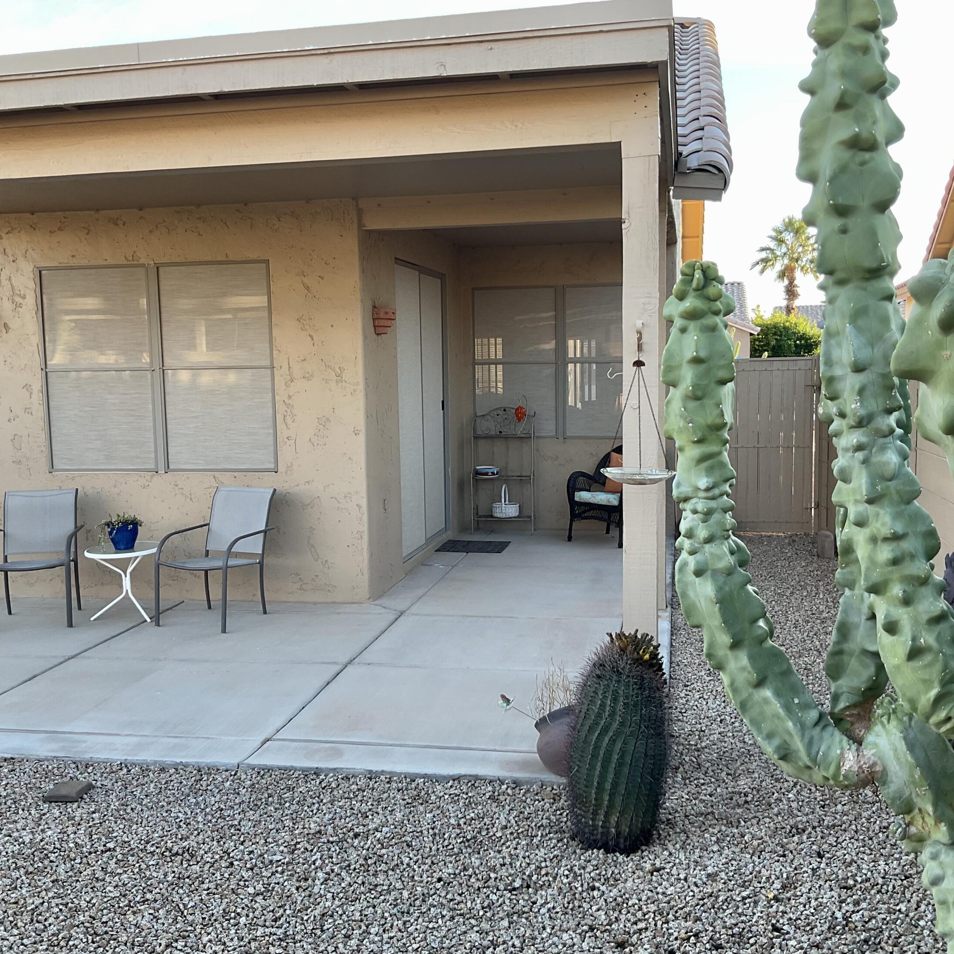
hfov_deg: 47.2
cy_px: 481
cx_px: 482
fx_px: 1091
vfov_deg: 47.2
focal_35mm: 35
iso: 25
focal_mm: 3
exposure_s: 1/100
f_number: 1.8
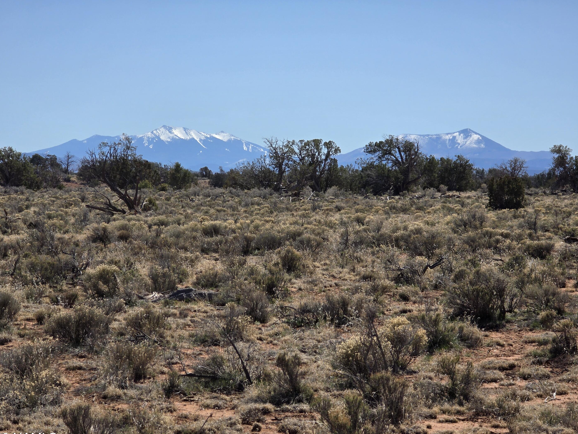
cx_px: 281
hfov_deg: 15.9
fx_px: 2071
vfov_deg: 12.0
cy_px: 225
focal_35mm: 124
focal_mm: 18.6
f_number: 3.4
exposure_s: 1/2265
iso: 64
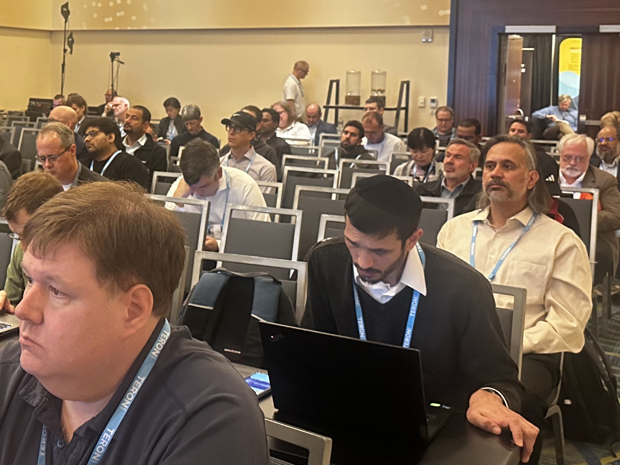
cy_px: 128
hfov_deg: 35.5
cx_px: 76
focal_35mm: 51
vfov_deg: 28.2
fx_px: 914
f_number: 1.78
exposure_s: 1/40
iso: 640
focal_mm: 6.86
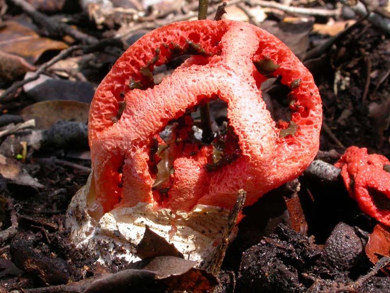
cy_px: 146
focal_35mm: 102
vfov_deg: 14.5
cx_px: 195
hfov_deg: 19.3
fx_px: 1149
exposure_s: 1/15
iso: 200
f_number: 10.2
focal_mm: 21.1
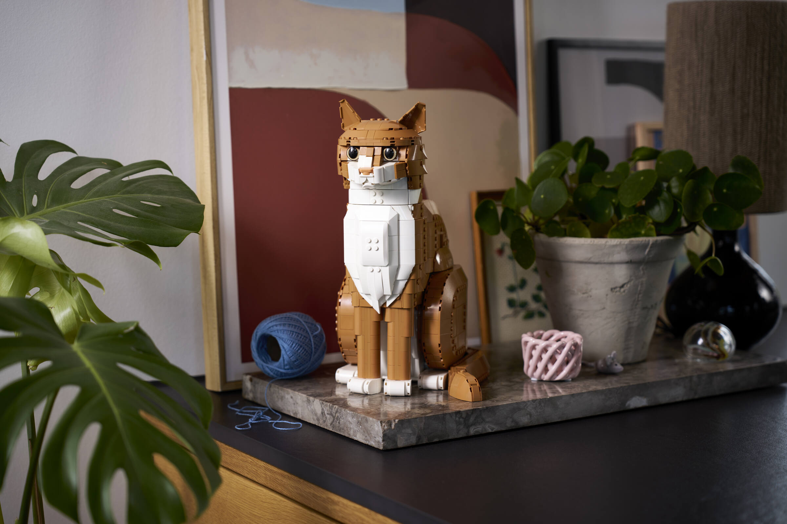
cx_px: 394
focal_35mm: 63
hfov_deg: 31.9
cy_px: 262
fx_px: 1377
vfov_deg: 21.6
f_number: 2.8
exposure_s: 1/50
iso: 100
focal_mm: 63
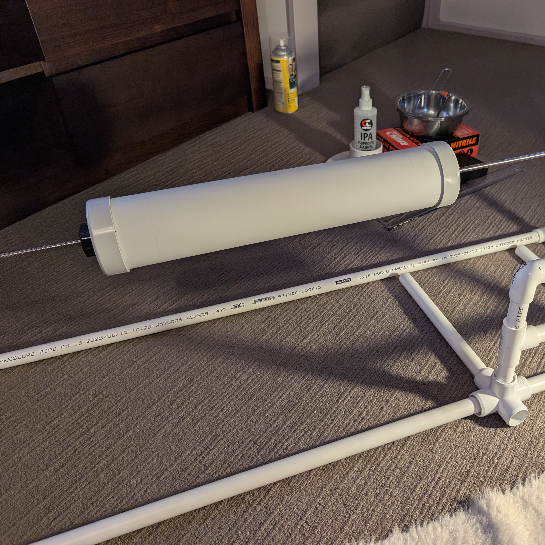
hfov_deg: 54.3
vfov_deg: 55.6
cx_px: 371
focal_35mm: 29
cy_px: 268
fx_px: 517
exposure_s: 1/100
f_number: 1.68
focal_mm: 6.9
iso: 193
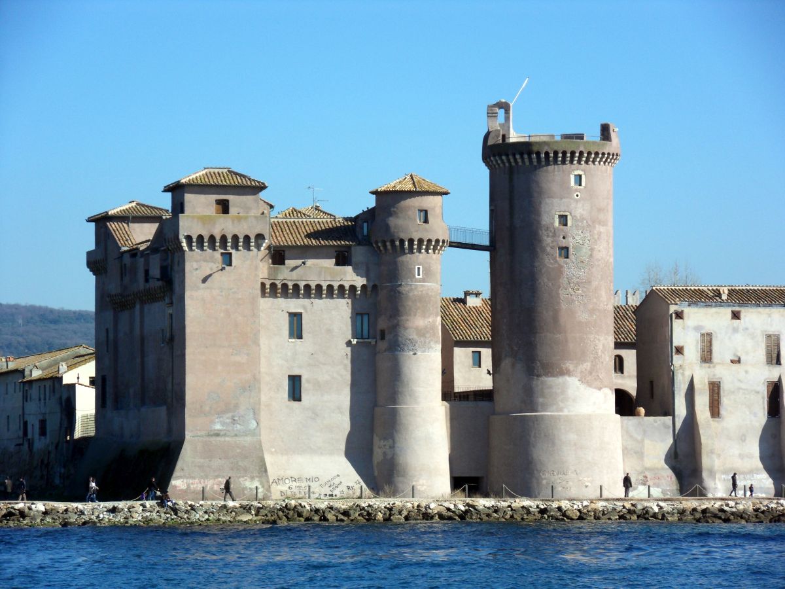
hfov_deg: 11.3
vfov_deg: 8.5
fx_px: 3969
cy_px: 294
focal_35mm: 175
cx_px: 392
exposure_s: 1/500
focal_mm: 30.6
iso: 80
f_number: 5.9
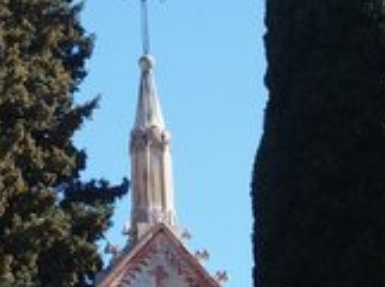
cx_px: 171
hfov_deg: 9.5
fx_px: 2310
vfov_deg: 7.1
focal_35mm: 208
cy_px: 368
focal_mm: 14.5
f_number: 3.5
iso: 100
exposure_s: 1/800
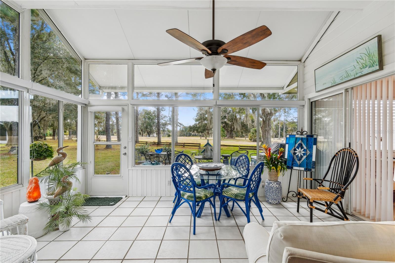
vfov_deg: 77.3
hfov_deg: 100.4
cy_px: 132
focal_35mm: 15
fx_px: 165
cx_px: 198
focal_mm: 10
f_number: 8
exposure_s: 1/30
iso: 200
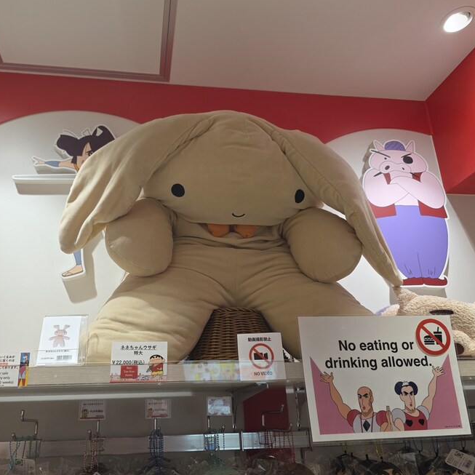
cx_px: 204
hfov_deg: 57.1
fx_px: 435
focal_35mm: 28
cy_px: 244
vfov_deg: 57.3
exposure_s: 1/180
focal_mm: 6.3
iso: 64
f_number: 1.7
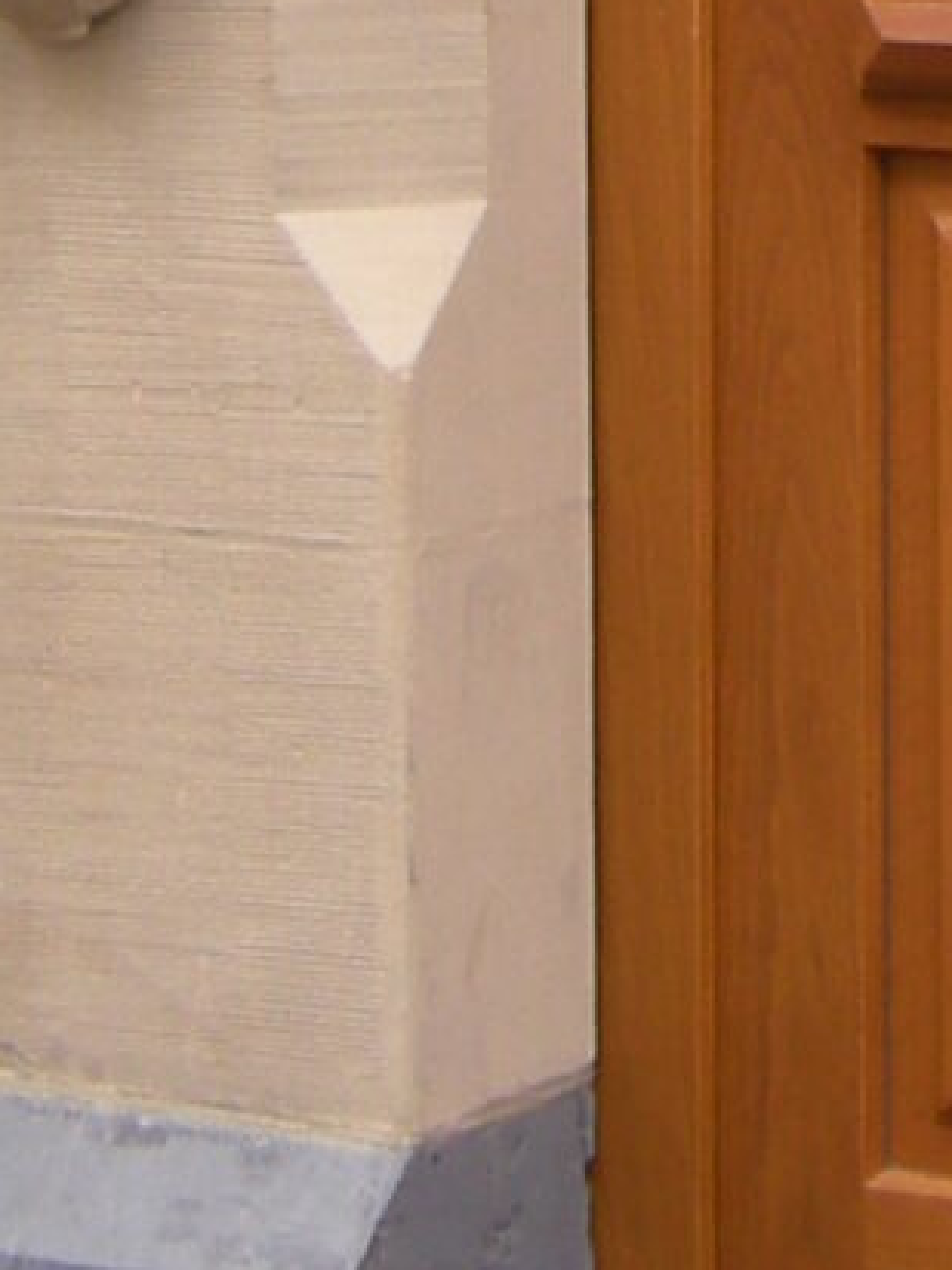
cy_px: -1390
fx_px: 8654
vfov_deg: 8.0
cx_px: 1251
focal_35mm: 236
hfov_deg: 6.2
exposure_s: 1/68
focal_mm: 6.3
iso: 64
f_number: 3.2
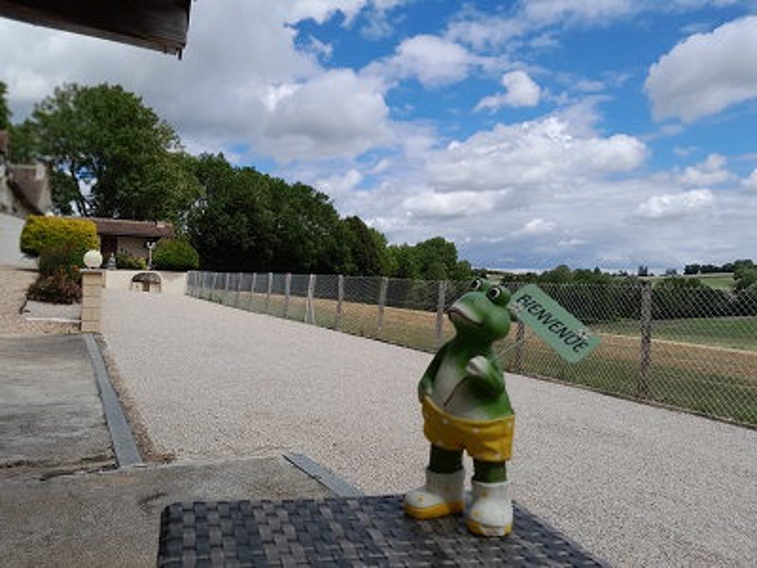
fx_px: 590
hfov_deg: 65.3
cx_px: 378
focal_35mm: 27
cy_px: 284
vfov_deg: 51.4
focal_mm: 4
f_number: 1.8
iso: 40
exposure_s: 1/686
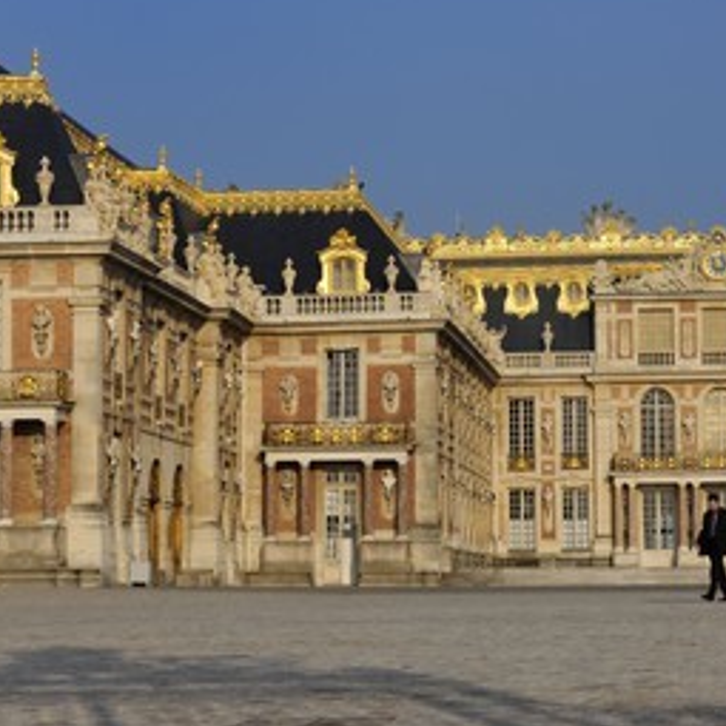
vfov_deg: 15.6
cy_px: 356
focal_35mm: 112
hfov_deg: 15.5
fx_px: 2658
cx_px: 447
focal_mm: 80
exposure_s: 1/160
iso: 200
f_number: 14
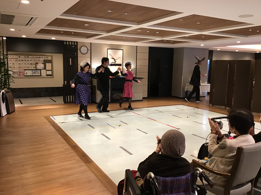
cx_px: 130
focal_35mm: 31
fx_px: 234
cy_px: 98
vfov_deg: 45.4
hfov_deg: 58.4
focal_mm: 3.3
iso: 100
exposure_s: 1/30
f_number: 2.4
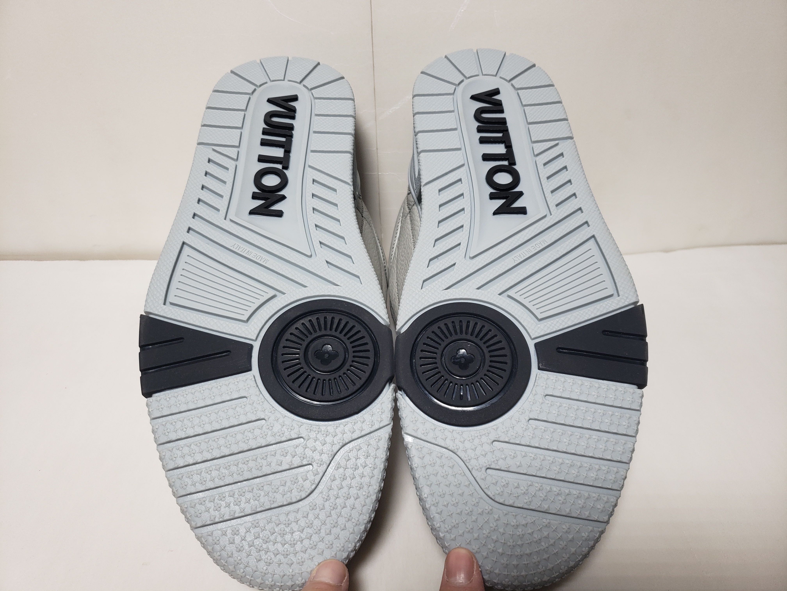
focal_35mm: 26
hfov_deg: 67.3
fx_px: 591
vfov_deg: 53.1
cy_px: 296
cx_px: 394
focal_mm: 4.3
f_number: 1.5
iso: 50
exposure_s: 1/347
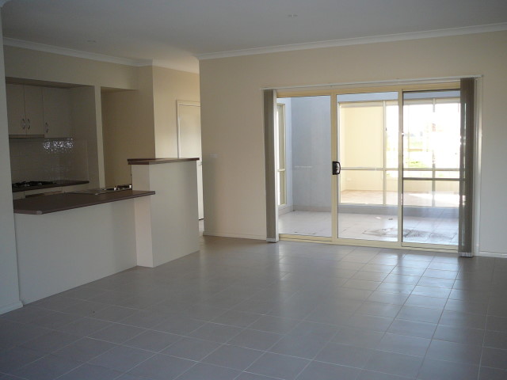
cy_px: 190
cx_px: 254
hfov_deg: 52.6
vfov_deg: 40.7
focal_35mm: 35
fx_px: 513
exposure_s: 1/60
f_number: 2.8
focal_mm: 5.2
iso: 80
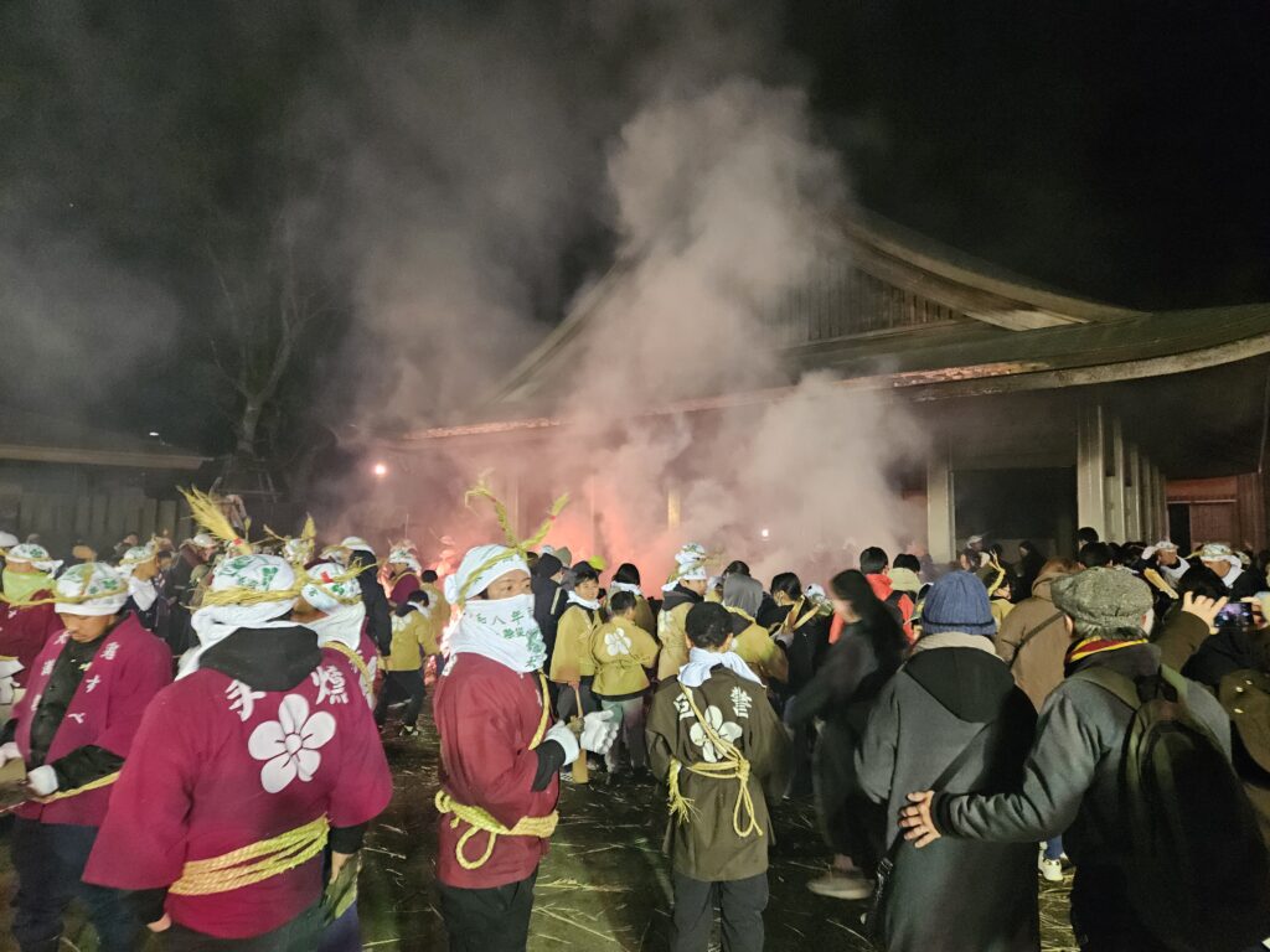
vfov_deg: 58.9
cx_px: 635
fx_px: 844
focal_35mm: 23
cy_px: 476
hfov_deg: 73.9
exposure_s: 1/40
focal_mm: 5.4
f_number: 1.8
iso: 500
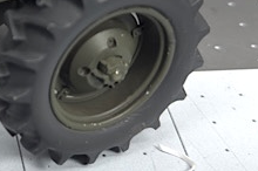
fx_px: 1030
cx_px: -111
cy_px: -35
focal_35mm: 144
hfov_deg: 13.6
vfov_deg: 9.4
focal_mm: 6.86
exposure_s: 1/598
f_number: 1.78
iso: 100
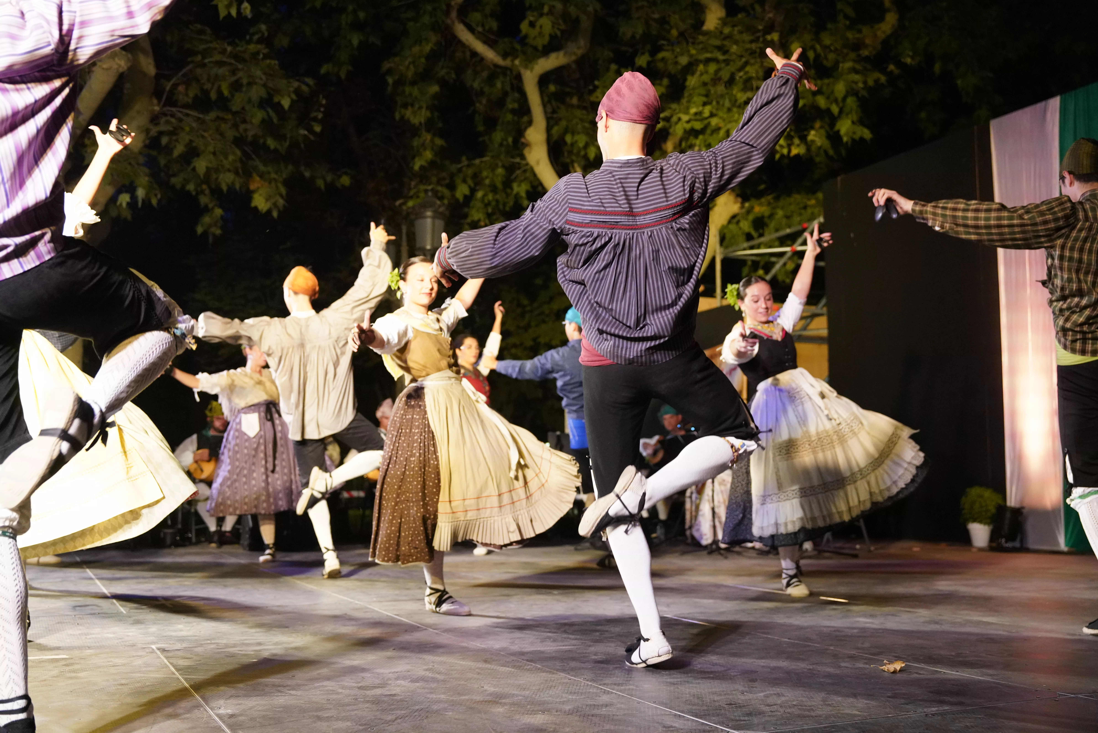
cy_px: 366
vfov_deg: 36.0
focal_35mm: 37
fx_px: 1129
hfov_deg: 51.9
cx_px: 549
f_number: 2.8
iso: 5000
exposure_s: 1/250
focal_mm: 37
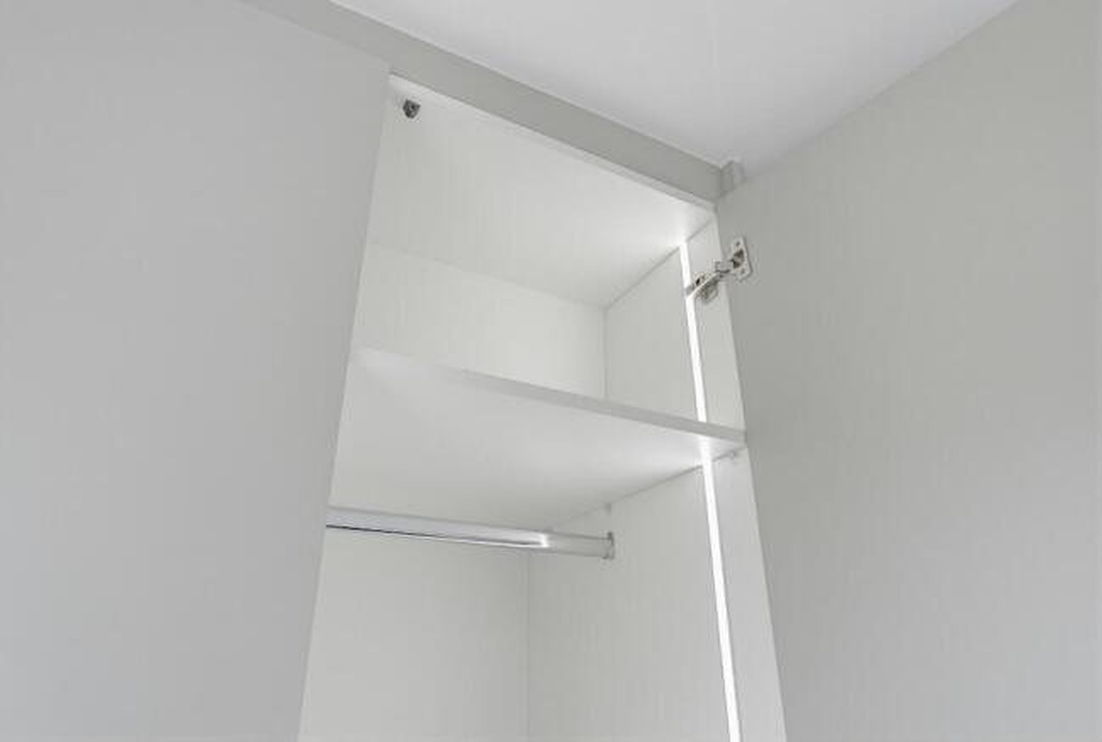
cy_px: 371
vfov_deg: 59.8
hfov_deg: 81.0
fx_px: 645
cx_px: 551
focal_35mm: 21
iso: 250
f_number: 4.5
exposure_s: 1/15
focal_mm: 14
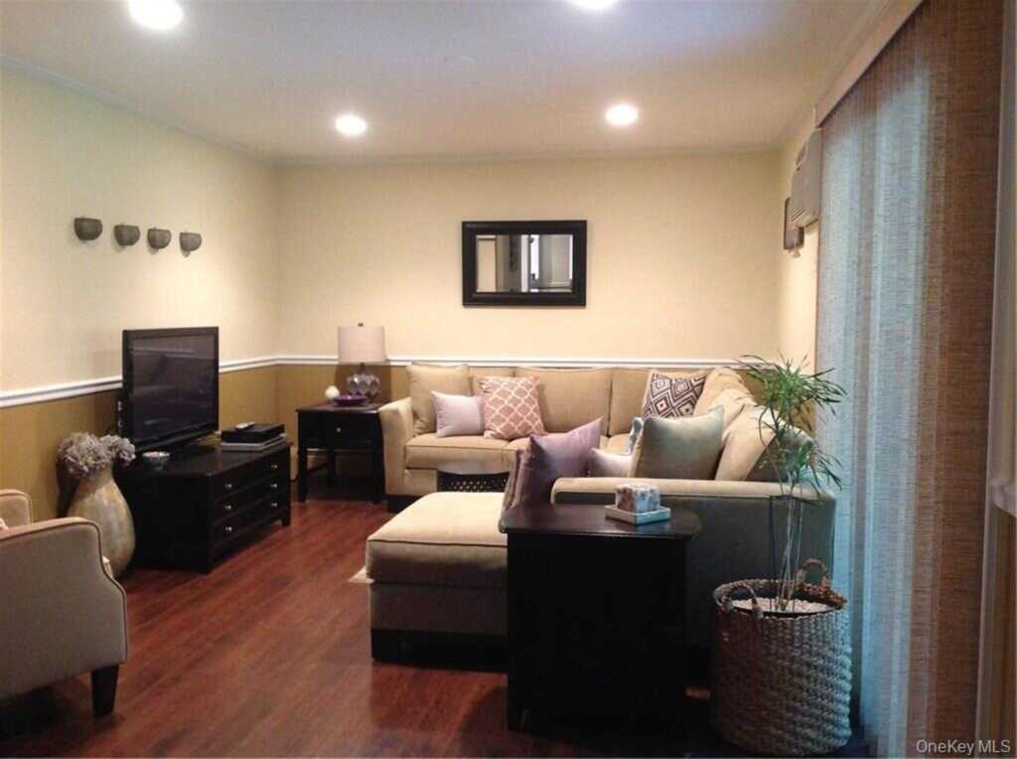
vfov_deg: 40.6
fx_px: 1026
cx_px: 508
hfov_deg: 52.7
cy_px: 380
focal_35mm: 35
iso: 320
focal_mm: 4.28
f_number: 2.4
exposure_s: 1/15
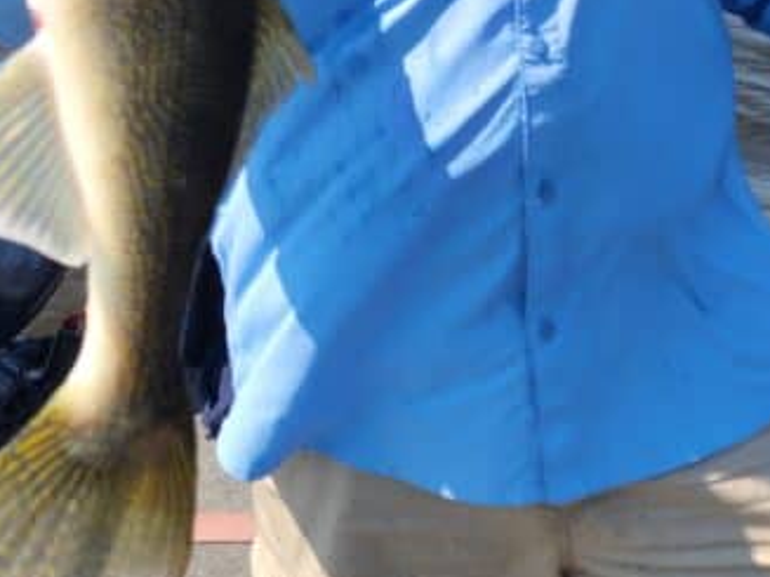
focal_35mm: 72
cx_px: 393
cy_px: -160
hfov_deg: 27.0
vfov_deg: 19.0
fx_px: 1601
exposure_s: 1/622
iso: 12
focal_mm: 6.4
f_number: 1.8
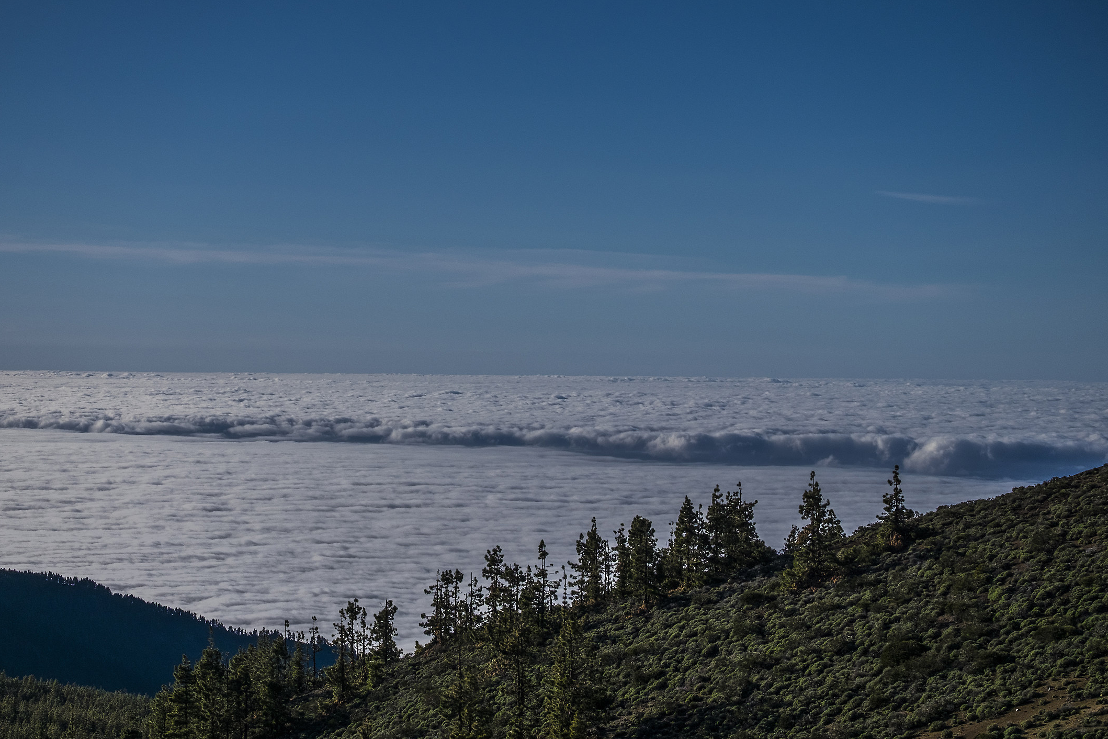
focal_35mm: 85
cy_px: 402
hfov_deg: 23.9
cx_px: 517
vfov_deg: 16.1
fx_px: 2616
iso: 250
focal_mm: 50
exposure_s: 1/5000
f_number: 5
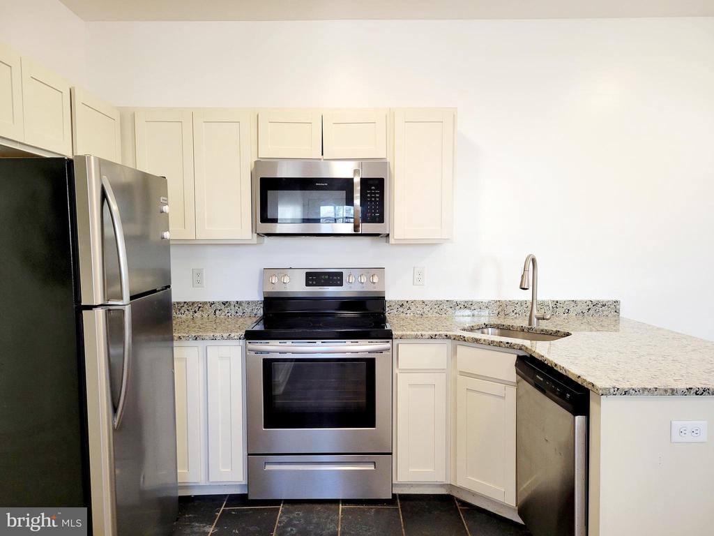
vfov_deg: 53.1
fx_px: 536
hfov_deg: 67.3
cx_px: 357
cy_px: 268
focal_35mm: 26
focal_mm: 5.4
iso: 250
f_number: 1.8
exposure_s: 1/120
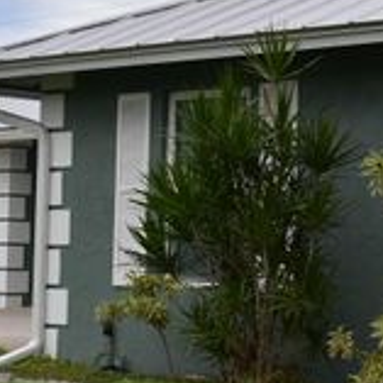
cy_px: 137
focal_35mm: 109
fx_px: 1369
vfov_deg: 15.9
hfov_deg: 15.8
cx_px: 307
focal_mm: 27
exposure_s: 1/200
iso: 400
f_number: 10
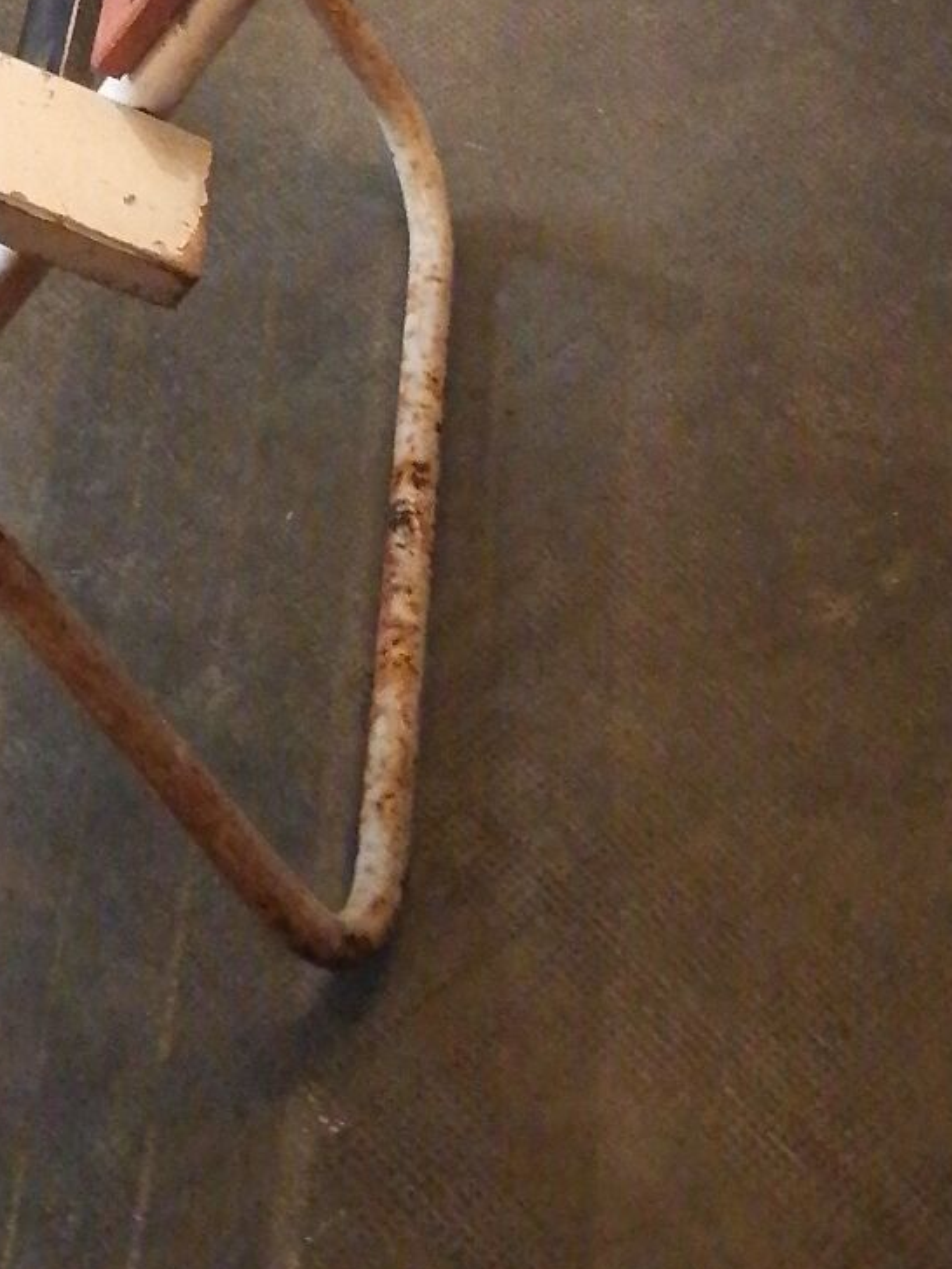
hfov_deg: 15.2
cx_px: -77
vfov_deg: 19.7
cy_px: -159
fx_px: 3484
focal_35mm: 95
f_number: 1.8
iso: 1480
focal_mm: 5.3
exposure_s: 1/25
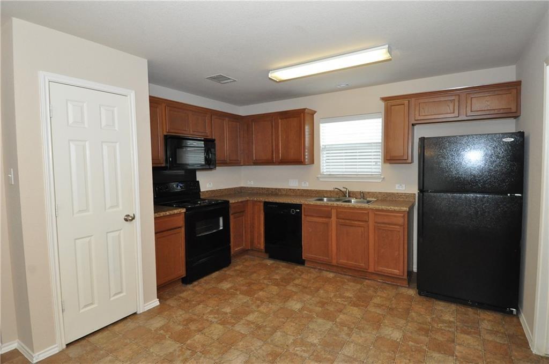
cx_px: 274
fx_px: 274
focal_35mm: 18
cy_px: 182
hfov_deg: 90.1
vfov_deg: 67.2
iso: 2000
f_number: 7.1
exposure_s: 1/200
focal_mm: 12
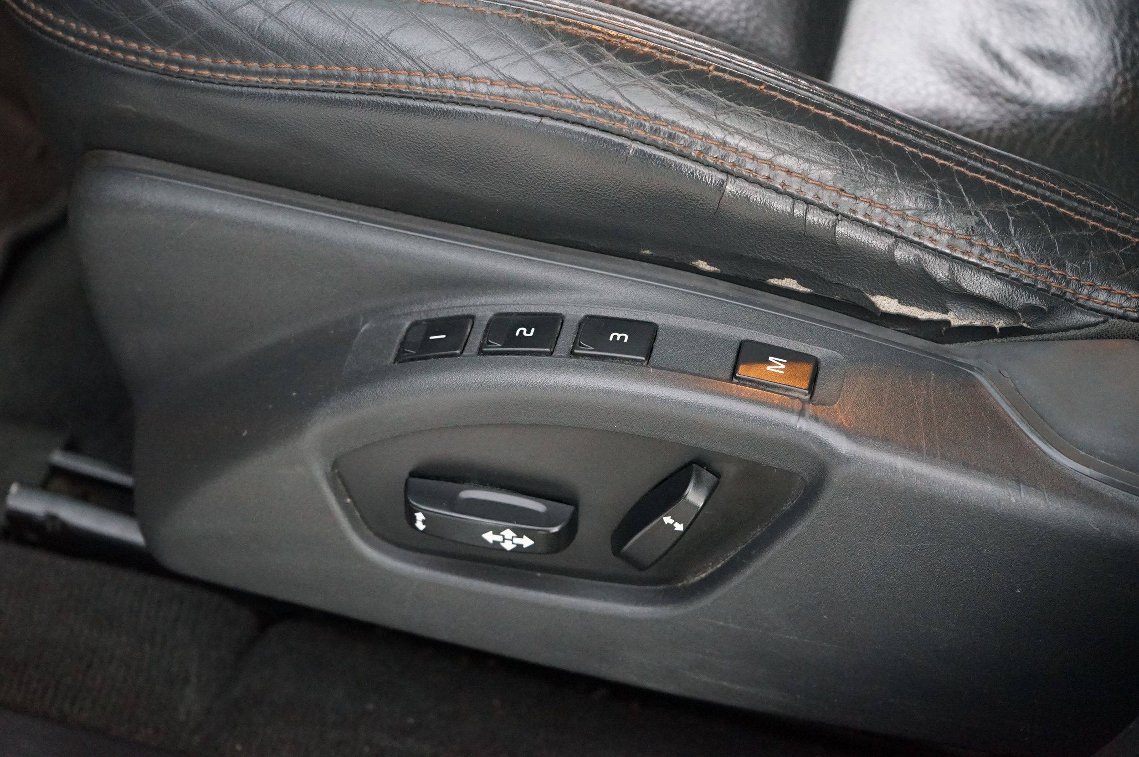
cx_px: 570
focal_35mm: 60
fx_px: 1897
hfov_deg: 33.4
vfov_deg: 22.6
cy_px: 378
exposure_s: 1/13
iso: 6400
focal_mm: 60
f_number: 5
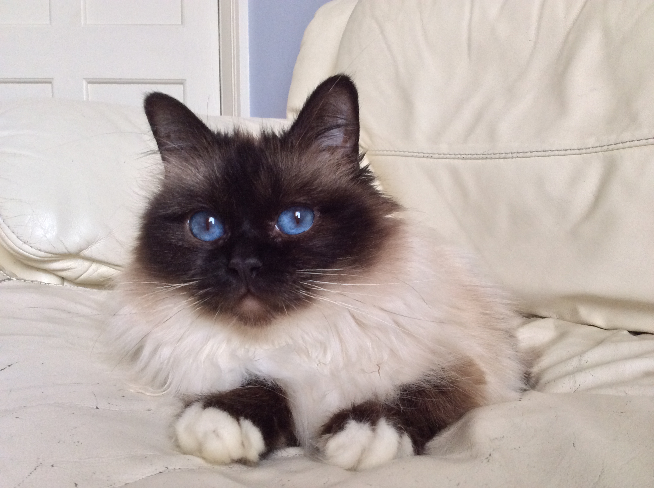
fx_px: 623
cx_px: 327
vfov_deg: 42.8
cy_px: 244
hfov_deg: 55.4
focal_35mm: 33
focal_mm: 3.3
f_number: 2.4
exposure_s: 1/24
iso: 125
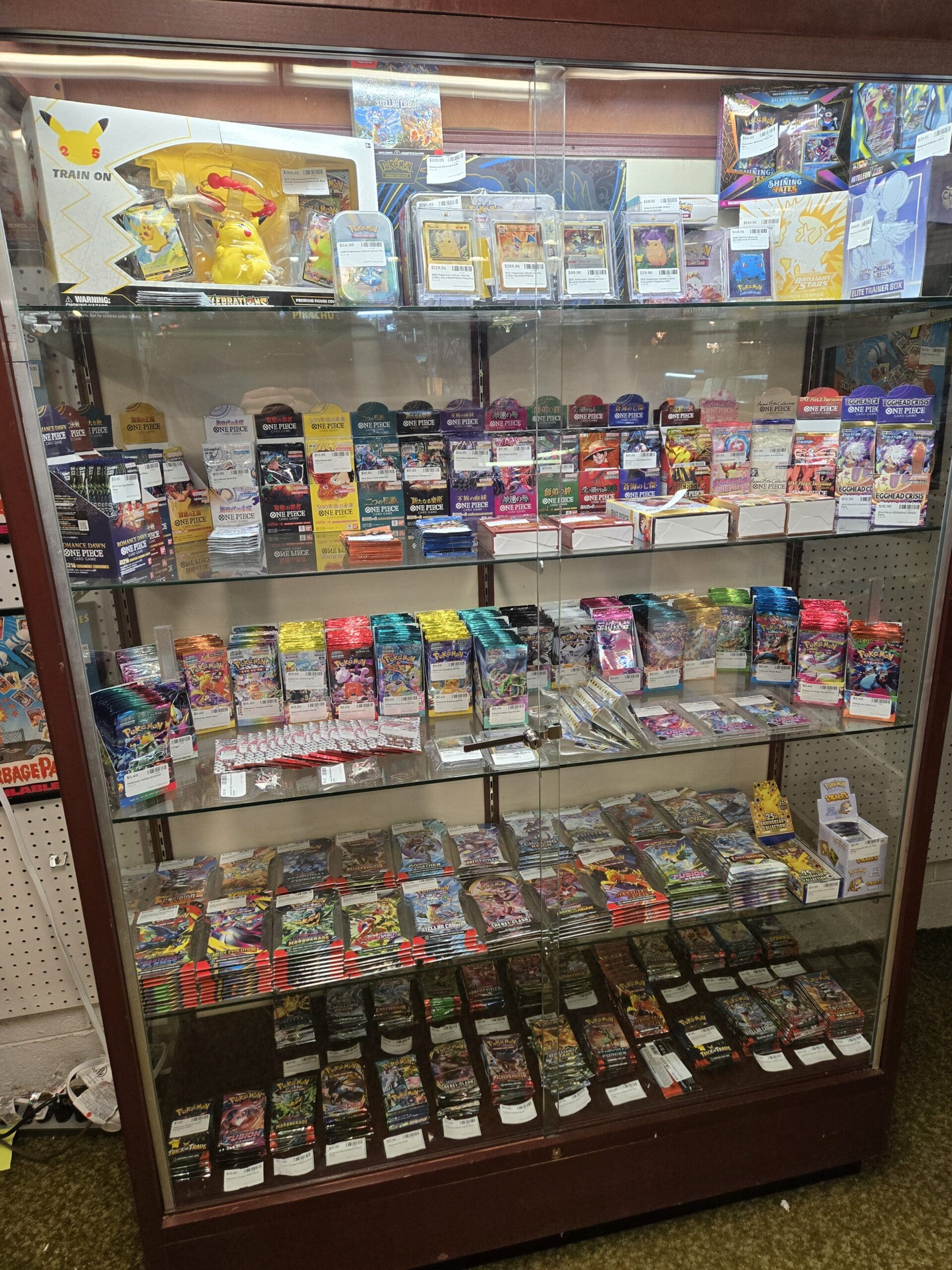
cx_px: 476
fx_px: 843
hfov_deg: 58.9
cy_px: 635
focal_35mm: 23
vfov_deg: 73.9
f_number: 1.8
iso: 160
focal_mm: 5.4
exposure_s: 1/120
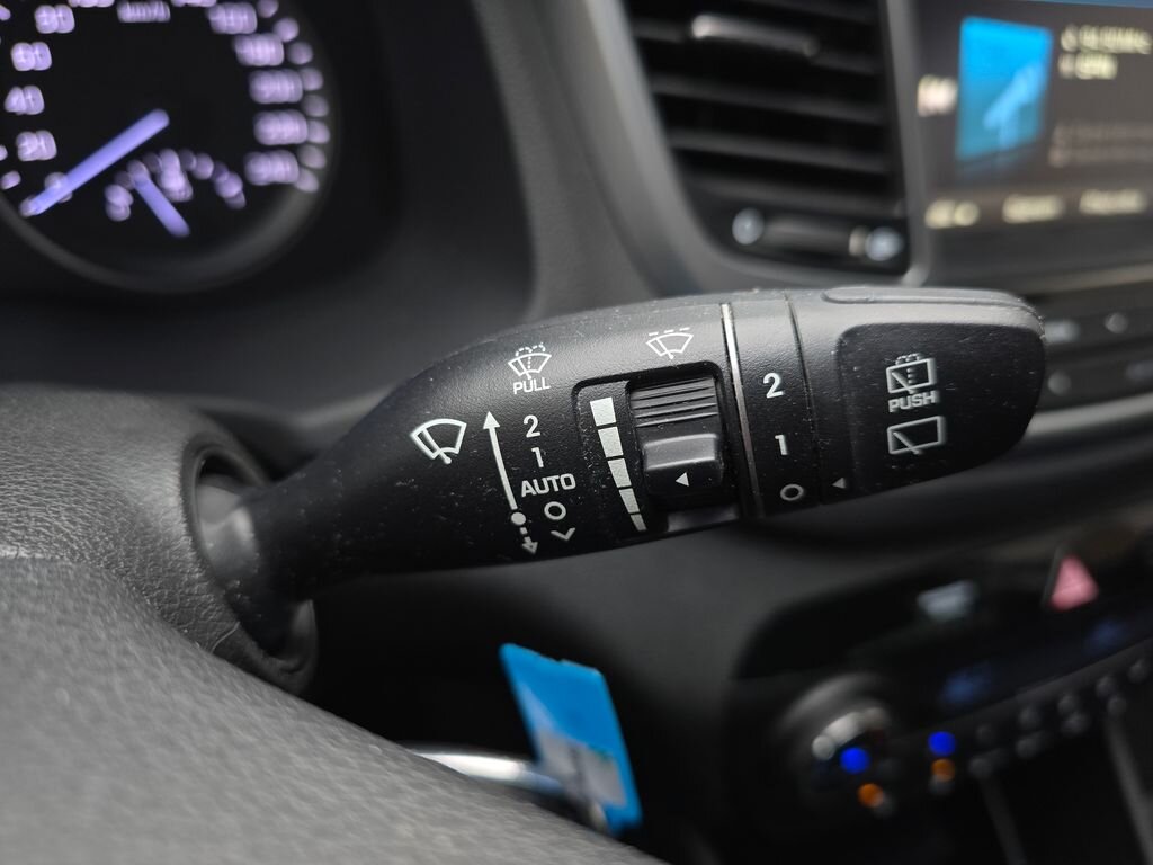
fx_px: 766
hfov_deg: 73.9
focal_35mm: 23
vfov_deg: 58.9
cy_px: 432
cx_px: 576
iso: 200
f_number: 1.7
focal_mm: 6.3
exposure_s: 1/100
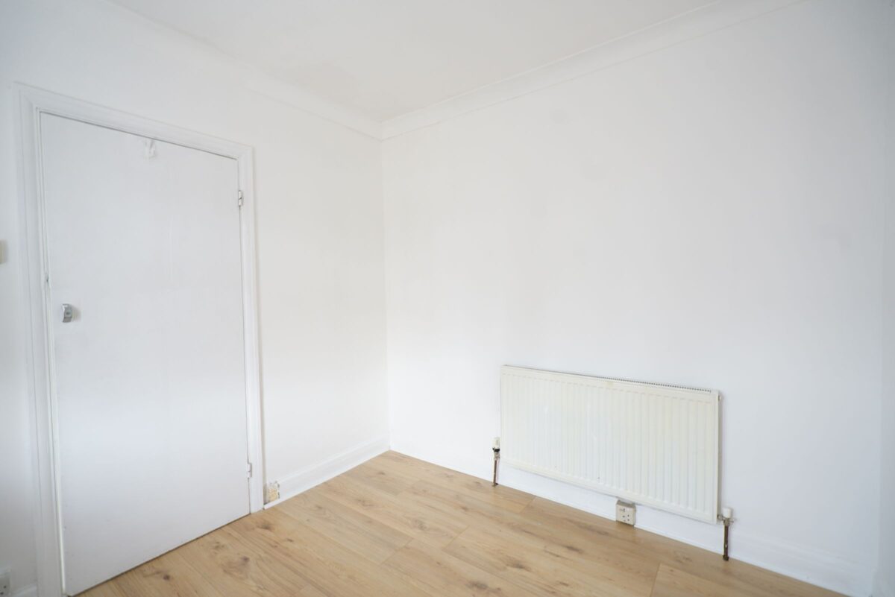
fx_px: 398
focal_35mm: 16
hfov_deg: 96.7
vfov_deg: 73.8
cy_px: 298
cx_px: 448
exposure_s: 1/13
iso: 400
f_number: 4.5
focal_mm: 16
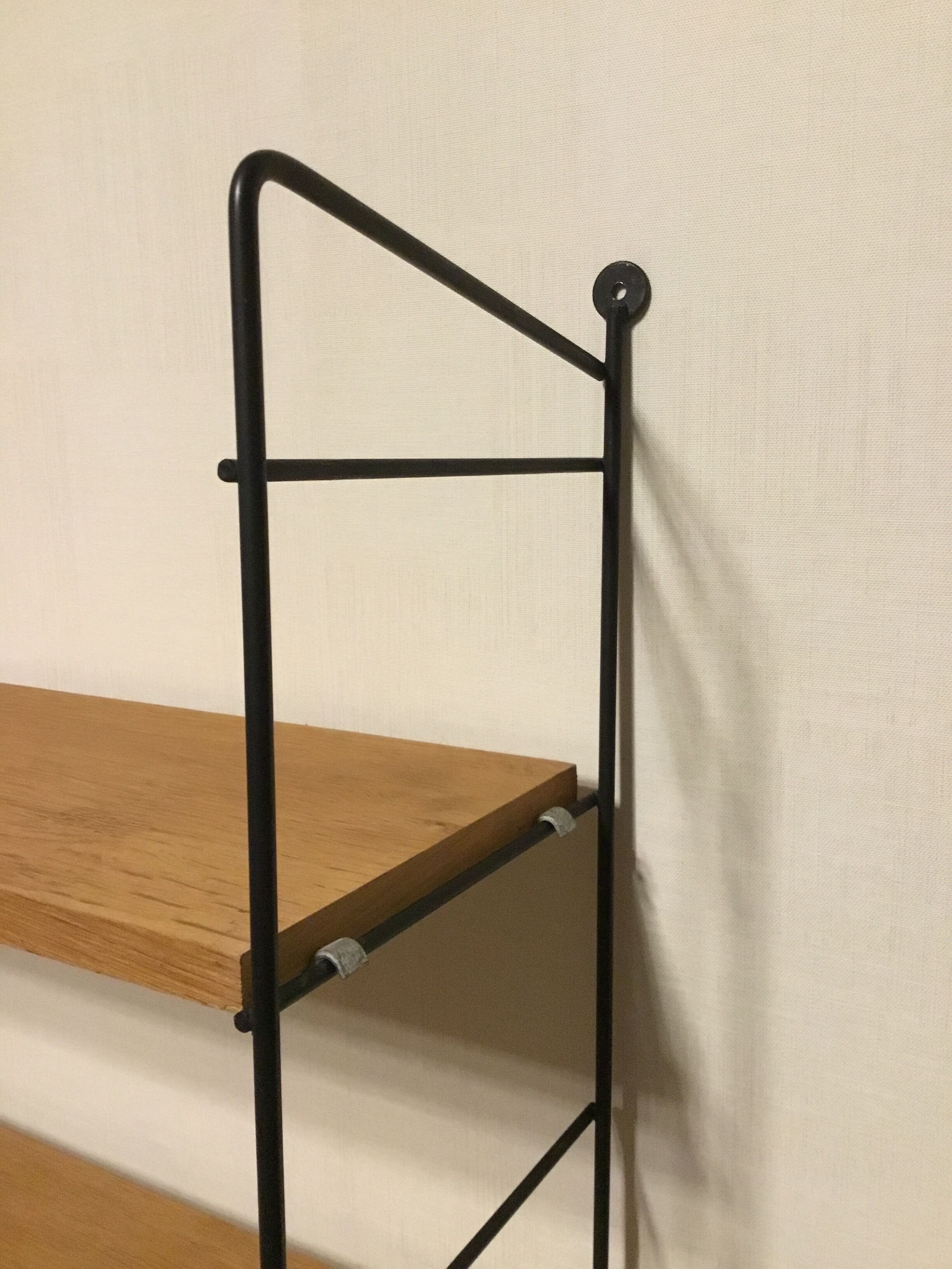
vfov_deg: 58.4
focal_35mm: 31
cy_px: 634
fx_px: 1137
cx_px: 476
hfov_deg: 45.4
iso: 320
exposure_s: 1/17
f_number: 2.4
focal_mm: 3.3
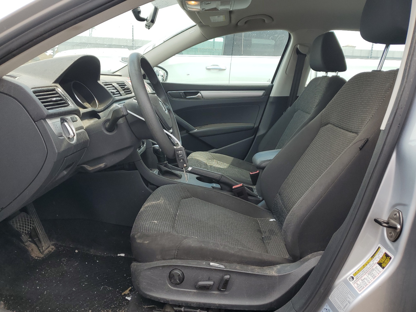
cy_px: 156
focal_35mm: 26
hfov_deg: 67.3
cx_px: 208
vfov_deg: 53.1
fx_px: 312
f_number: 1.5
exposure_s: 1/476
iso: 50
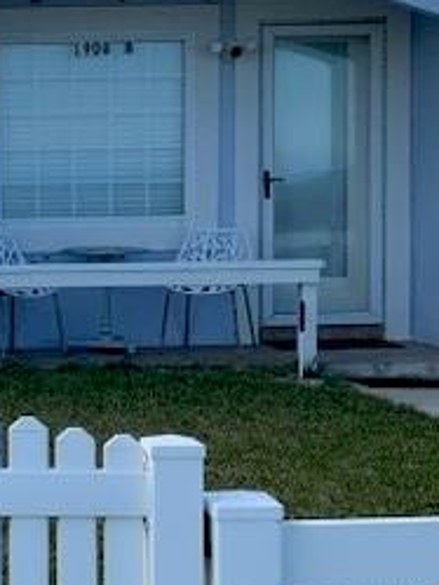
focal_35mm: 107
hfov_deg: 13.2
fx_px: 1808
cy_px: 296
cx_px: -176
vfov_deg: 18.4
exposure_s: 1/1845
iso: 25
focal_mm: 4.25
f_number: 1.8
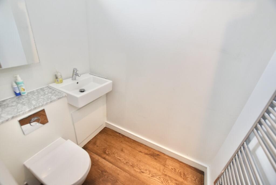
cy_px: 92
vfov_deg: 77.4
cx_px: 138
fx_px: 115
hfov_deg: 100.4
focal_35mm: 15
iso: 800
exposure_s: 1/100
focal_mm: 10
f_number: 5
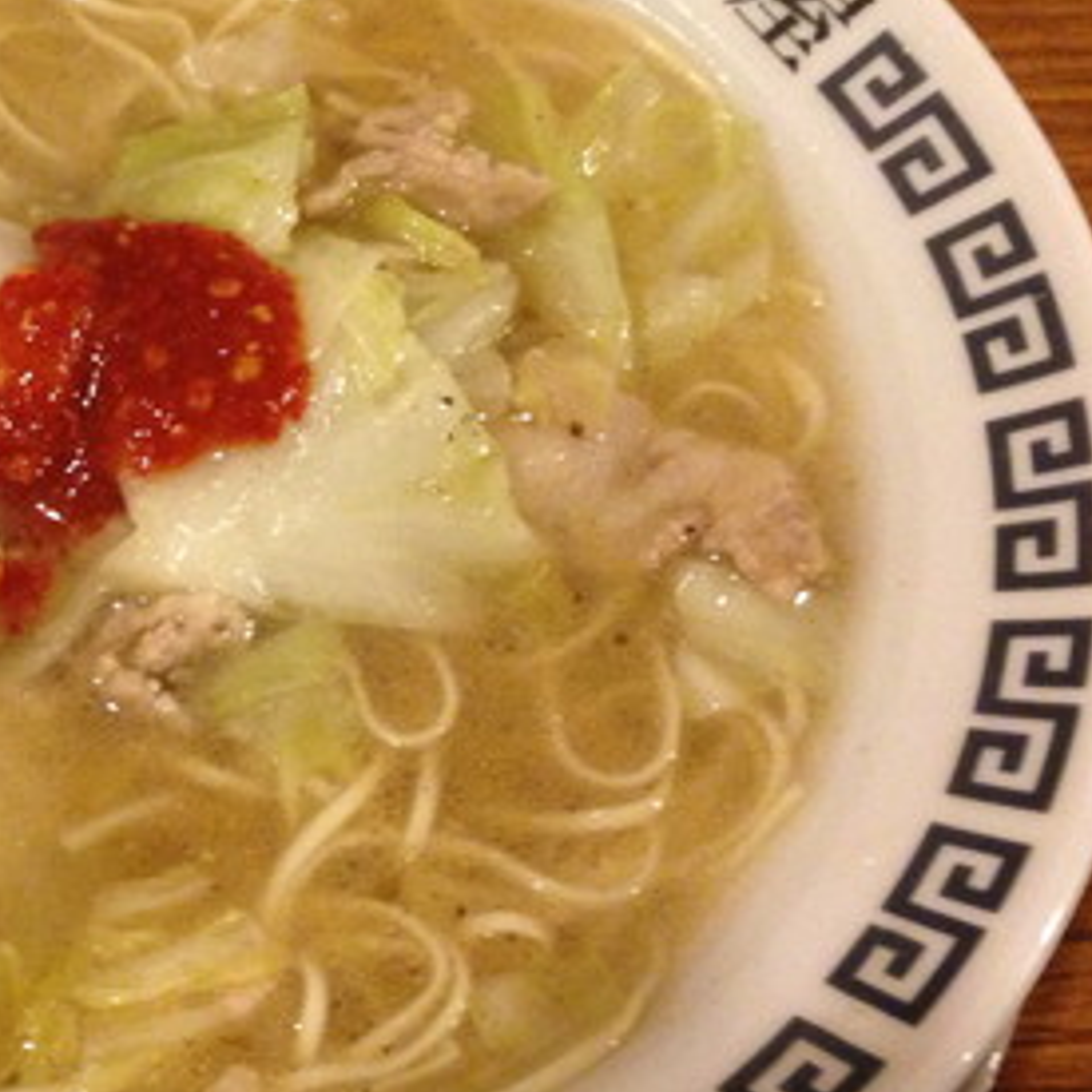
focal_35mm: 68
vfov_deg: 25.3
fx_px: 2427
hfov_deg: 24.3
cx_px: 24
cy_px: 496
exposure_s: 1/15
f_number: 2.4
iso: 400
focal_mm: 4.13
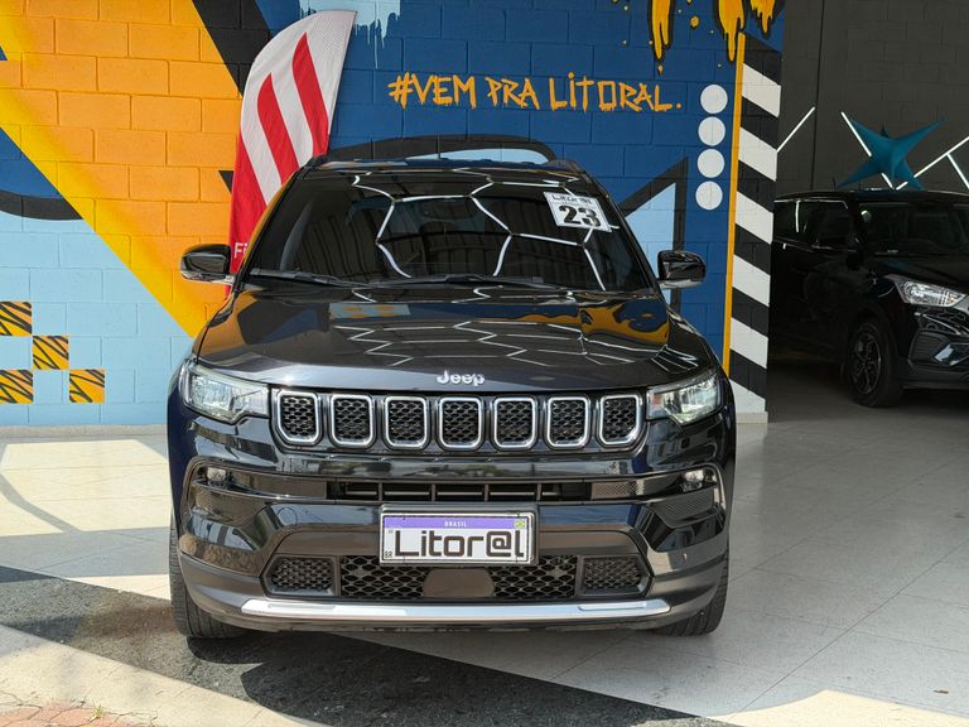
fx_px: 1344
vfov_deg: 30.3
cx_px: 484
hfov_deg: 39.7
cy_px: 364
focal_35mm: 48
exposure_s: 1/1307
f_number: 1.78
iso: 100
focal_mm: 6.76
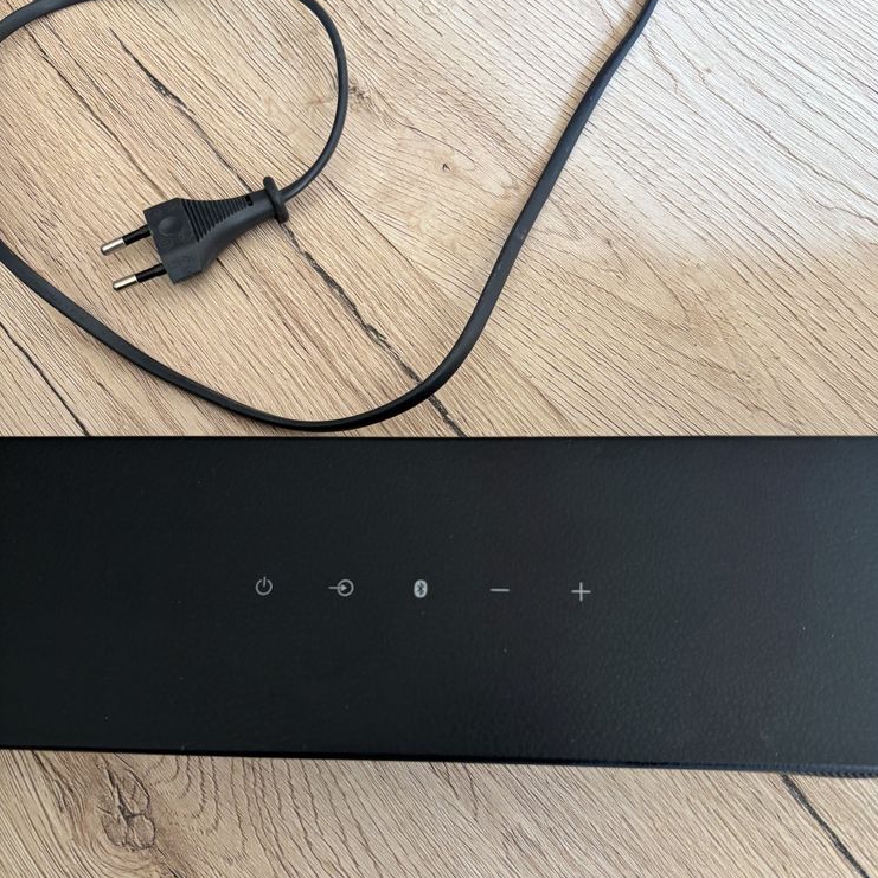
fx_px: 890
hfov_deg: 52.5
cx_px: 443
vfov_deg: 52.1
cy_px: 538
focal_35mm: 31
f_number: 1.6
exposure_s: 1/60
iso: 160
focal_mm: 5.96
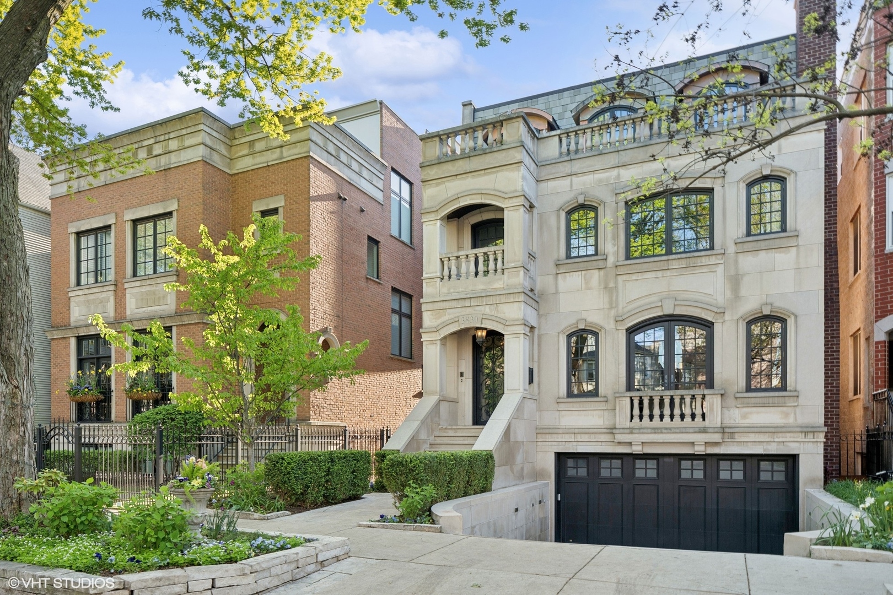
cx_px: 446
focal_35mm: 24
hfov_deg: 73.7
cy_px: 298
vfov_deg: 53.1
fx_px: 595
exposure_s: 1/500
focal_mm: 24
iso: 320
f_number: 3.5
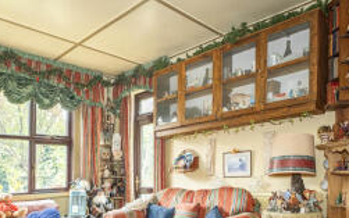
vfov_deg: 41.3
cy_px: 176
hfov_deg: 64.5
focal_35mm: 29
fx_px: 276
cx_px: 159
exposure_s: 1/2
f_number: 6.4
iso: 320
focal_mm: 10
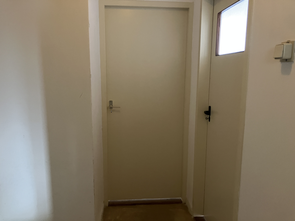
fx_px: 239
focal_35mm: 28
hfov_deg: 63.4
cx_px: 148
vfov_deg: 49.7
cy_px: 110
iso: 400
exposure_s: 1/25
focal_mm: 3.99
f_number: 1.8
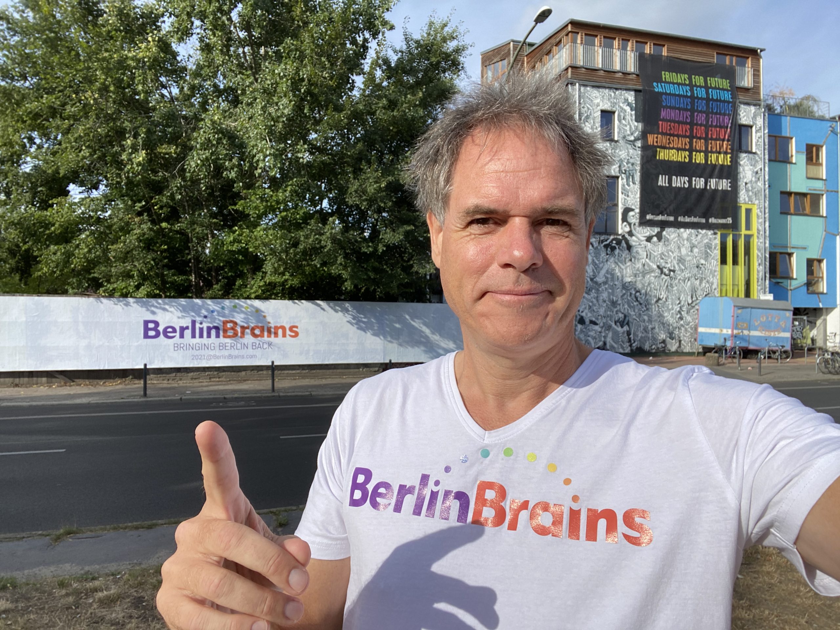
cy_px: 315
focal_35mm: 23
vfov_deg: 58.9
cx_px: 420
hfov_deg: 73.9
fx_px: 558
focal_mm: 2.71
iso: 25
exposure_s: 1/818
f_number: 2.2
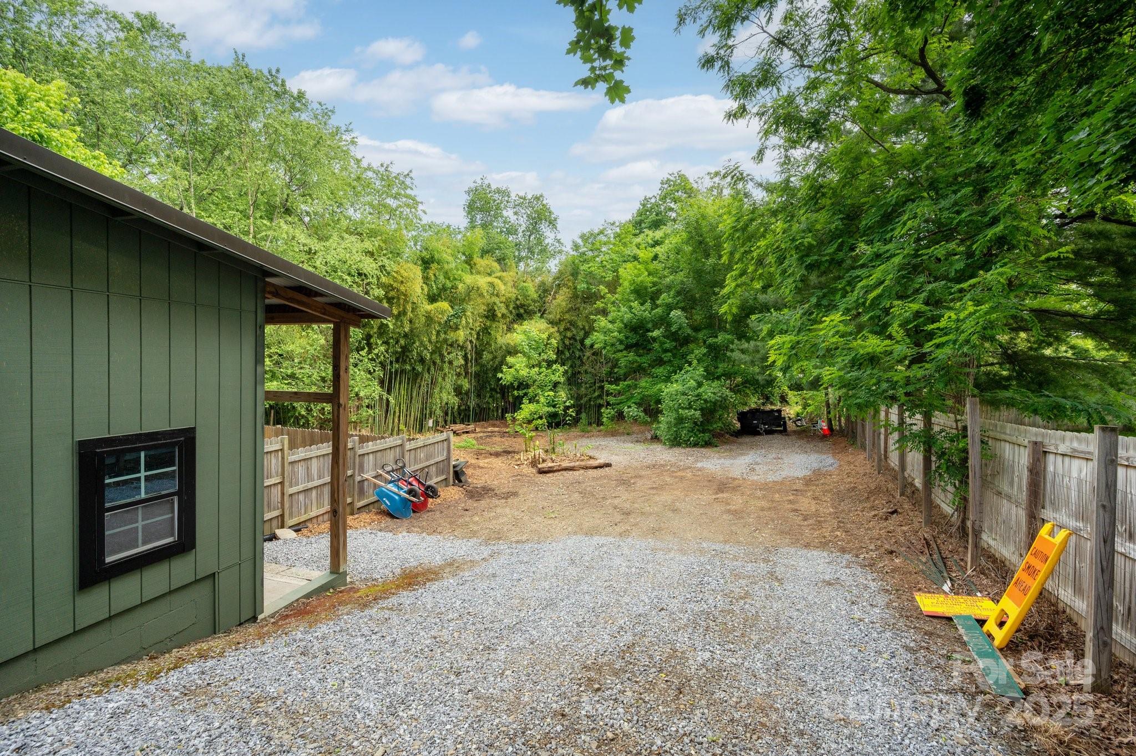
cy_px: 378
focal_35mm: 14
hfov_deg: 104.3
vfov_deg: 81.1
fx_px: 441
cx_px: 568
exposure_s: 1/320
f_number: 8
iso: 200
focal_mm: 14
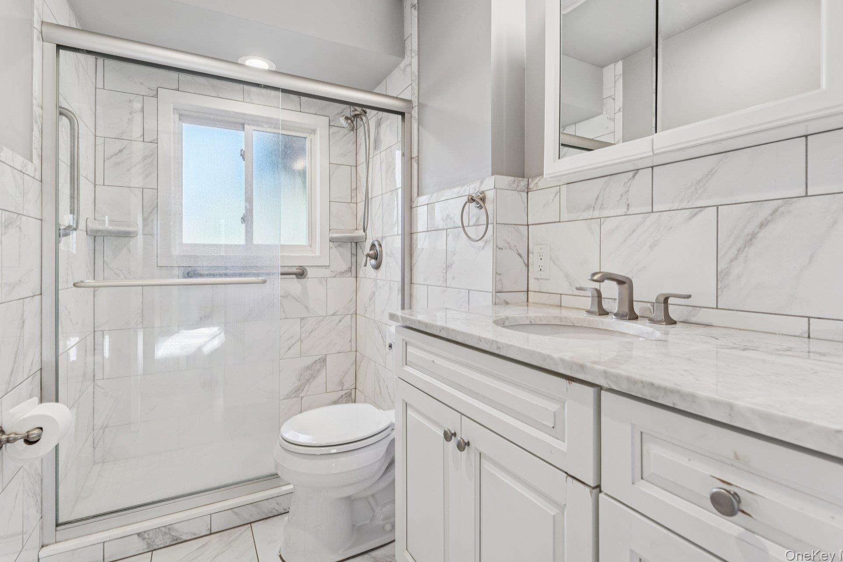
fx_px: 421
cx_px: 427
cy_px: 268
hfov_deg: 90.0
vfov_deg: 67.3
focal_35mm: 18
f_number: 8
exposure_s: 1/30
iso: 250
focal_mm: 17
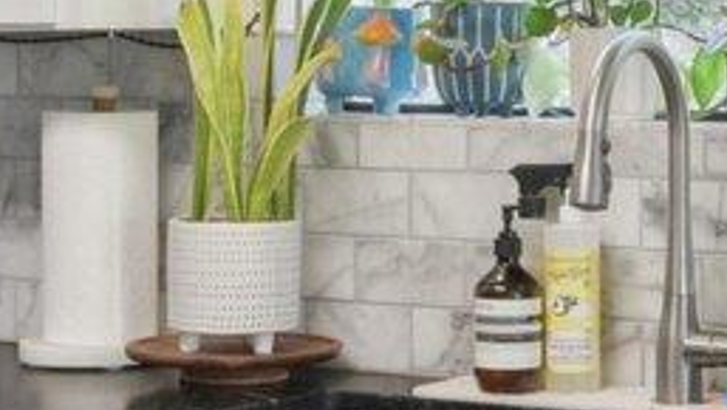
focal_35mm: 125
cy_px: -41
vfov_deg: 9.6
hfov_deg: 17.1
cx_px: 512
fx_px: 2411
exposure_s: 1/30
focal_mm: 10
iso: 400
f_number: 8
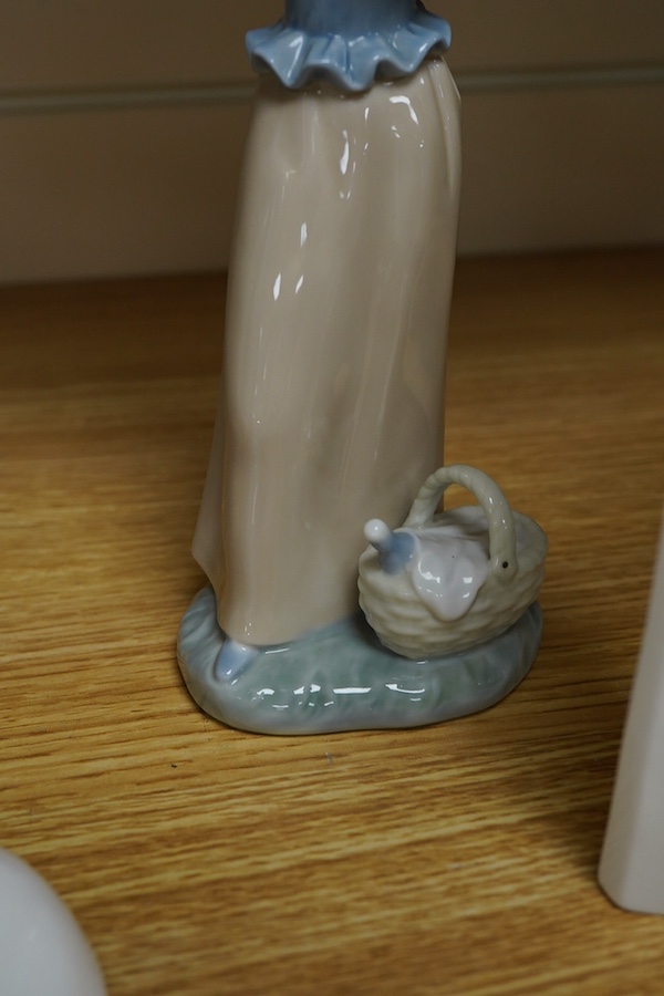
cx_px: 332
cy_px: 498
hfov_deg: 29.9
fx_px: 1245
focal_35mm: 45
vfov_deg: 43.6
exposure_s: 1/125
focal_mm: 30
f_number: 10
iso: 1250
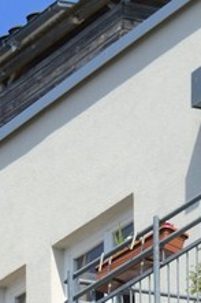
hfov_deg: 3.0
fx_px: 3766
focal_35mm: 449
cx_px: -391
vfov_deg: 4.3
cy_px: 1086
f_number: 8
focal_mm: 62
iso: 200
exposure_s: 1/500
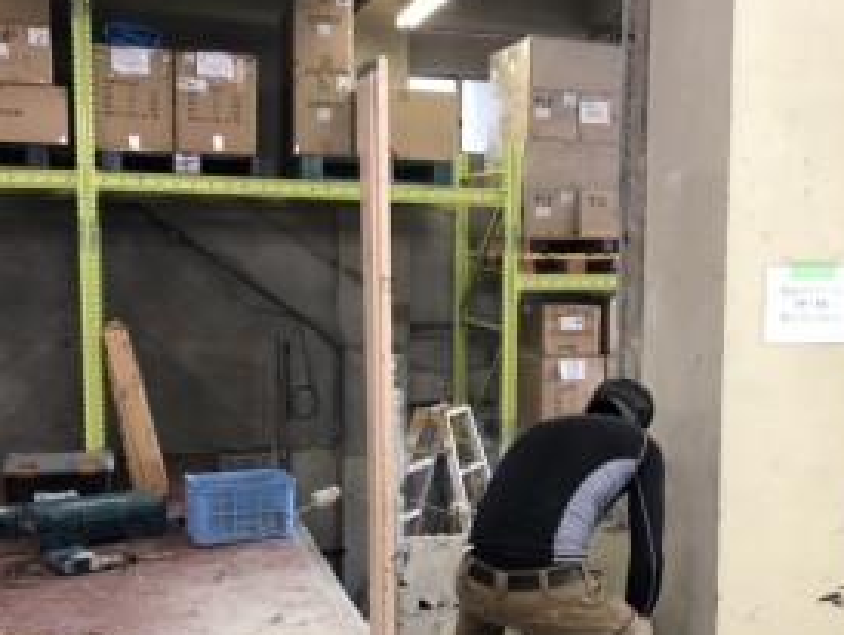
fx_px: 1074
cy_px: 384
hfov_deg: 42.7
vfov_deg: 32.8
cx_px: 505
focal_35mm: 44
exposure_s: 1/17
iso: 40
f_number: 1.8
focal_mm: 3.99
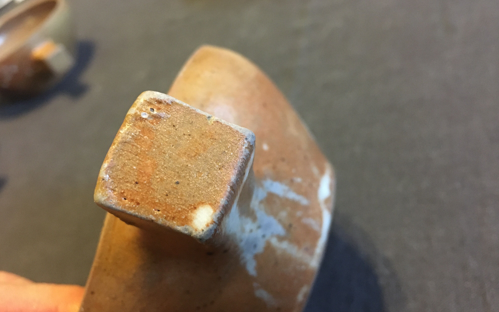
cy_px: 177
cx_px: 250
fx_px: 422
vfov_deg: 40.5
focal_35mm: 31
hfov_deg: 61.2
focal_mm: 4.15
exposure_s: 1/17
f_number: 2.2
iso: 250
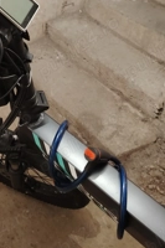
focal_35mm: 50
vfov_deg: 38.8
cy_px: 68
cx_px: 35
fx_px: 344
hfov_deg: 26.5
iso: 2584
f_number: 1.75
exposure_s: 1/33.3
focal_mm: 5.25
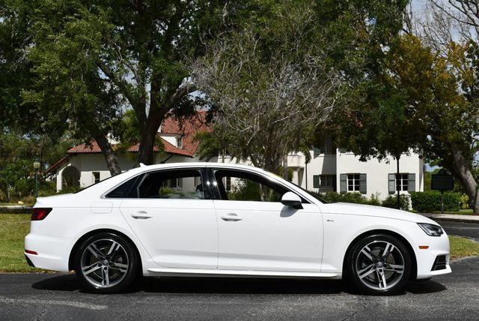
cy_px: 160
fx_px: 639
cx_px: 240
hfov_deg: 41.1
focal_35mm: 48
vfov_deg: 28.1
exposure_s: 1/400
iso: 100
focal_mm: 24
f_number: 10
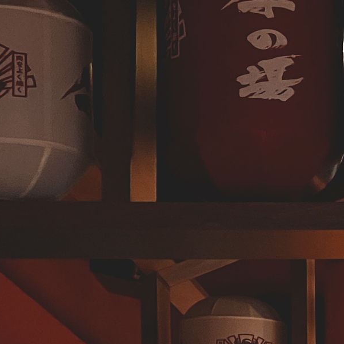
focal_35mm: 235
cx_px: 487
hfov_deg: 7.3
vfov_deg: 7.3
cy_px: 490
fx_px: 2642
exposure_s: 1/50
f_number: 2.2
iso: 250
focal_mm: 7.5
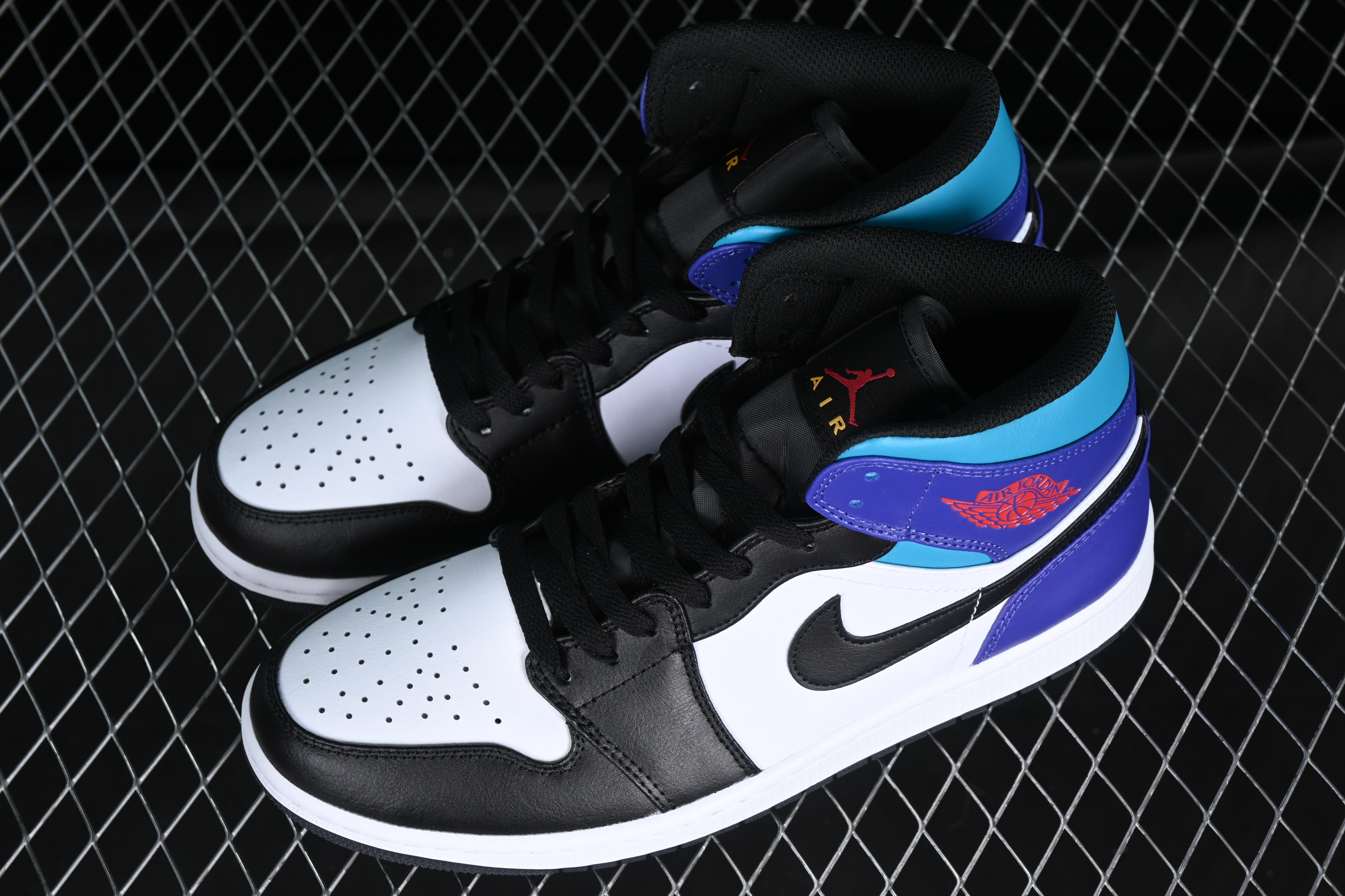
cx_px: 672
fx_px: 2802
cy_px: 448
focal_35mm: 75
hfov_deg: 27.0
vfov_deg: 18.2
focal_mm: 50
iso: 160
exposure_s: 1/50
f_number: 6.3
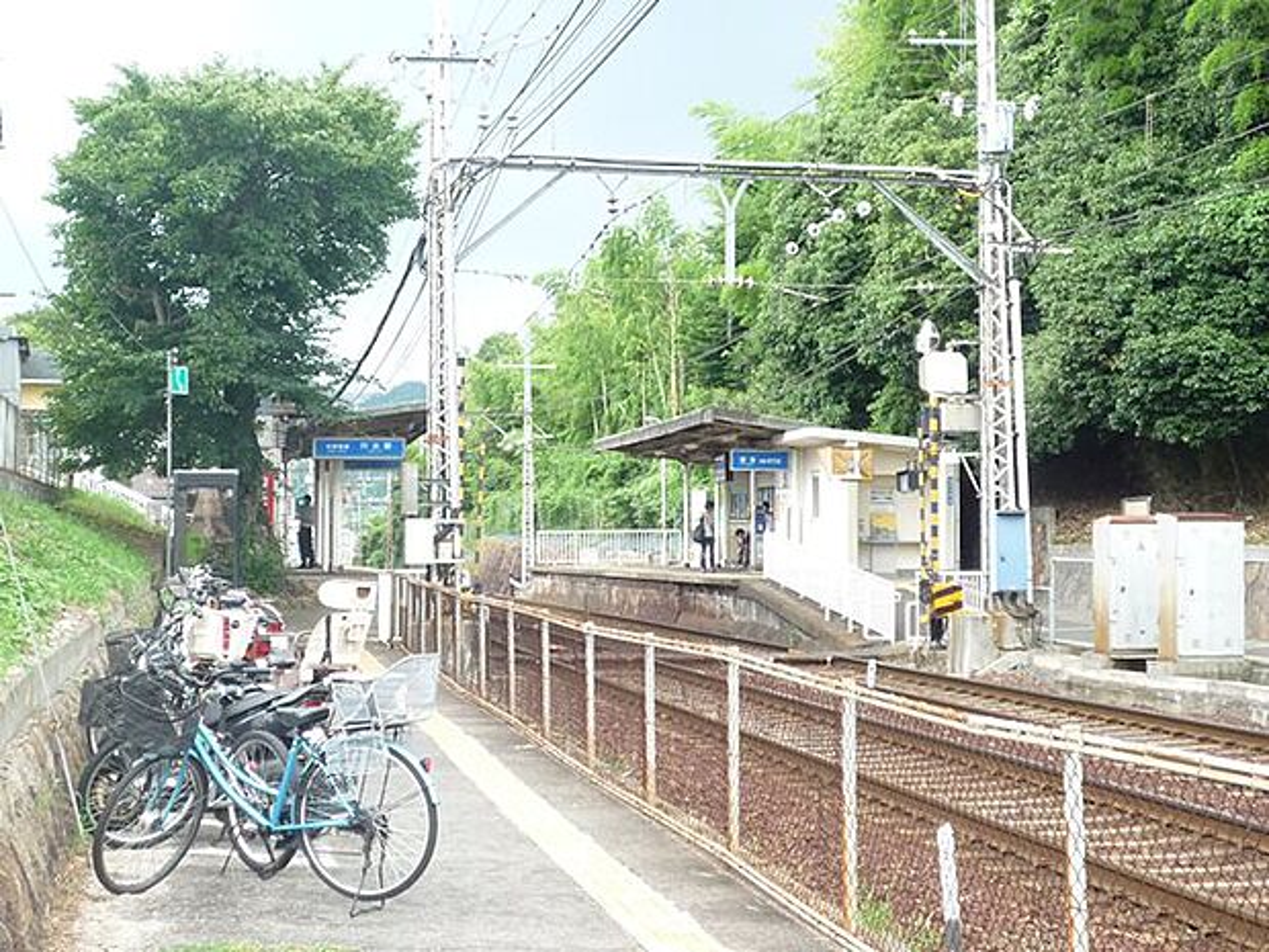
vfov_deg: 21.0
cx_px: 634
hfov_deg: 27.8
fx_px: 2566
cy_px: 476
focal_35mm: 70
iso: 200
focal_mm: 10.4
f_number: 4.7
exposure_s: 1/60
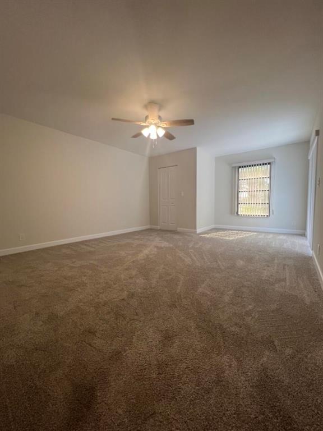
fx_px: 162
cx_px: 162
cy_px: 216
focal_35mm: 13
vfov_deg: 106.2
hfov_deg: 89.9
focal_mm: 1.57
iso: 125
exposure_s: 1/120
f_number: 1.8
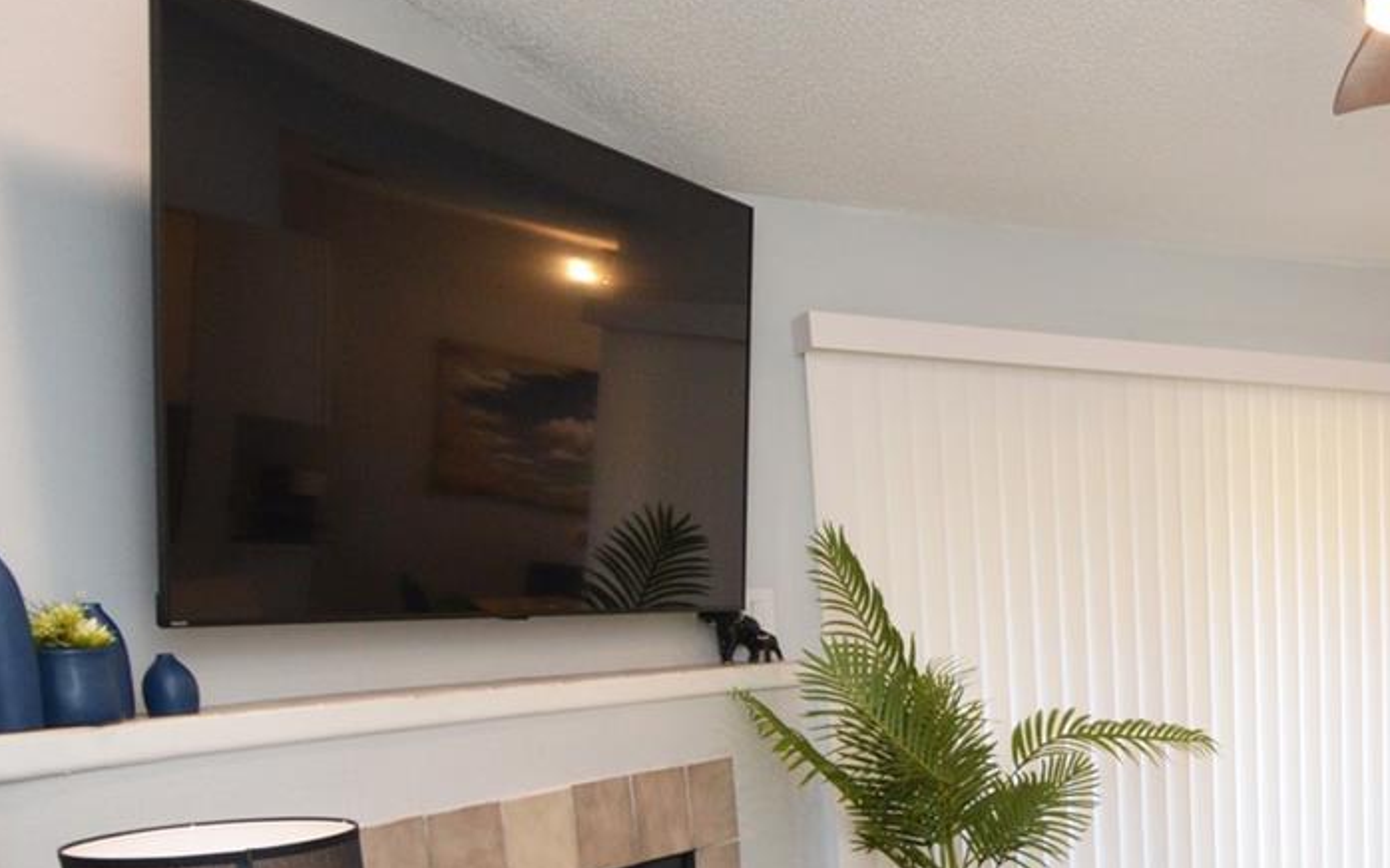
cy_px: 885
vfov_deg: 28.5
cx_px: 1458
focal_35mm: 42
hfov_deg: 40.1
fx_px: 1591
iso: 720
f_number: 4
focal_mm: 12
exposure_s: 1/60
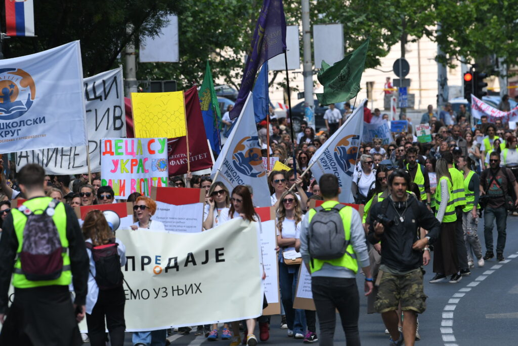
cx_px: 259
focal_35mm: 300
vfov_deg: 4.6
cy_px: 173
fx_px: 4317
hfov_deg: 6.9
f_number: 5
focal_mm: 200
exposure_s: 1/640
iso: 200
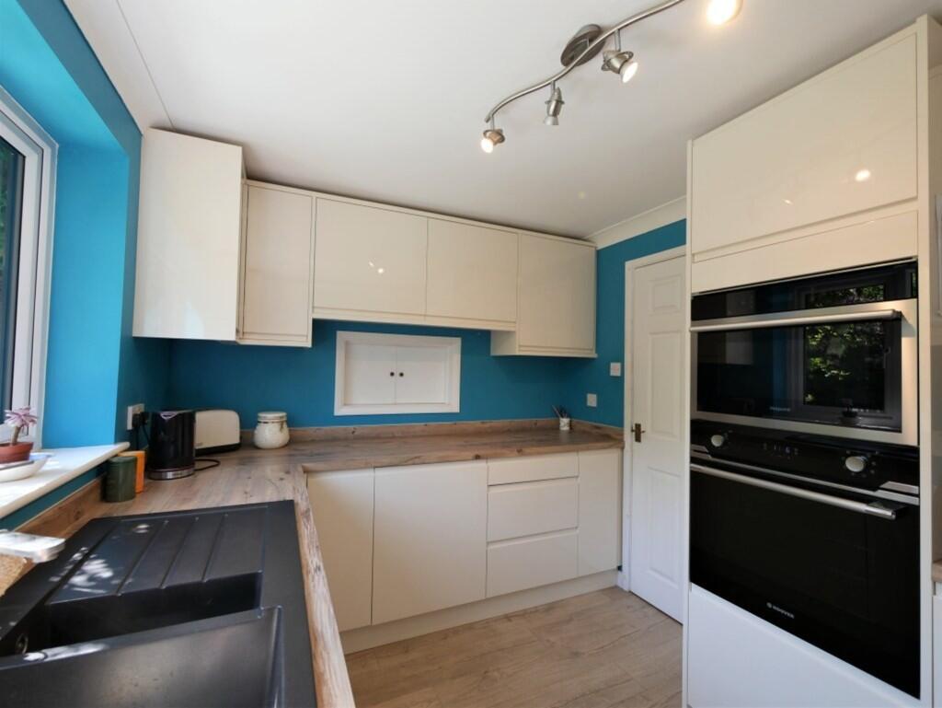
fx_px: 381
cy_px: 354
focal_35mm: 14
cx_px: 471
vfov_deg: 85.7
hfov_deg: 102.0
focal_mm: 7
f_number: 4
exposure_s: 1/80
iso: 200
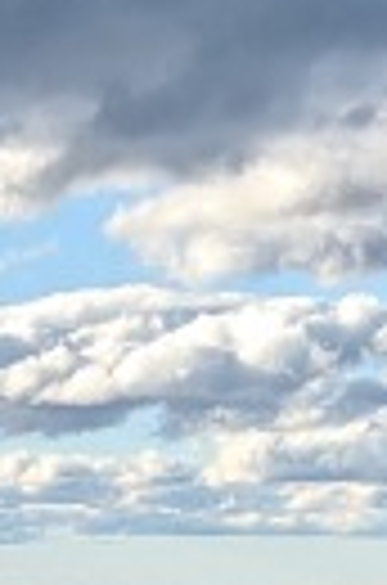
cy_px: 1352
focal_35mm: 224
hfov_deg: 6.0
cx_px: -353
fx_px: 3631
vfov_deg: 8.5
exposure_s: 1/1669
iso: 42
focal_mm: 4.38
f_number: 1.73
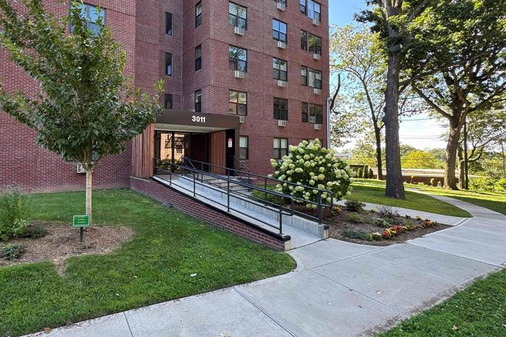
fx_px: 267
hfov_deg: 85.5
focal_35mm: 19
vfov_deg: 64.2
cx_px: 194
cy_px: 144
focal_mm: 2.22
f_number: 2.2
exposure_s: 1/99
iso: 50
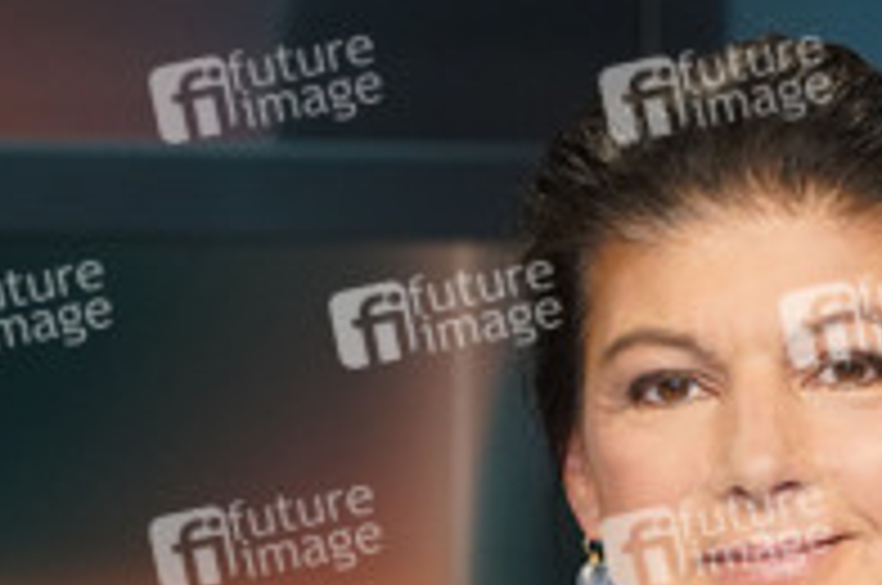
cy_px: 652
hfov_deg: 17.6
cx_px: 776
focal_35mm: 115
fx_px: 2813
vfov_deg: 11.7
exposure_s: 1/160
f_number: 5
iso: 2000
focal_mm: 50
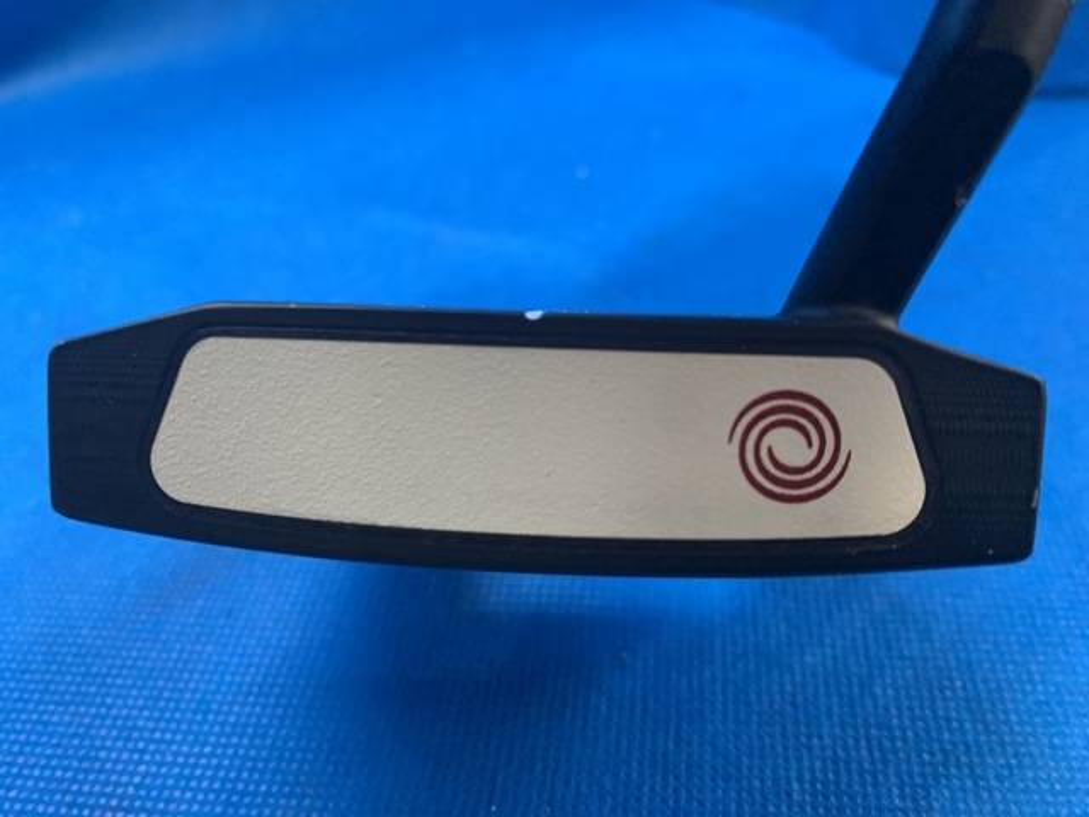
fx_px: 818
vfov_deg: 53.1
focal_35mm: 26
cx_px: 544
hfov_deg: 67.3
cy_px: 408
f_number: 1.8
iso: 200
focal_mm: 4.25
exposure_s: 1/60
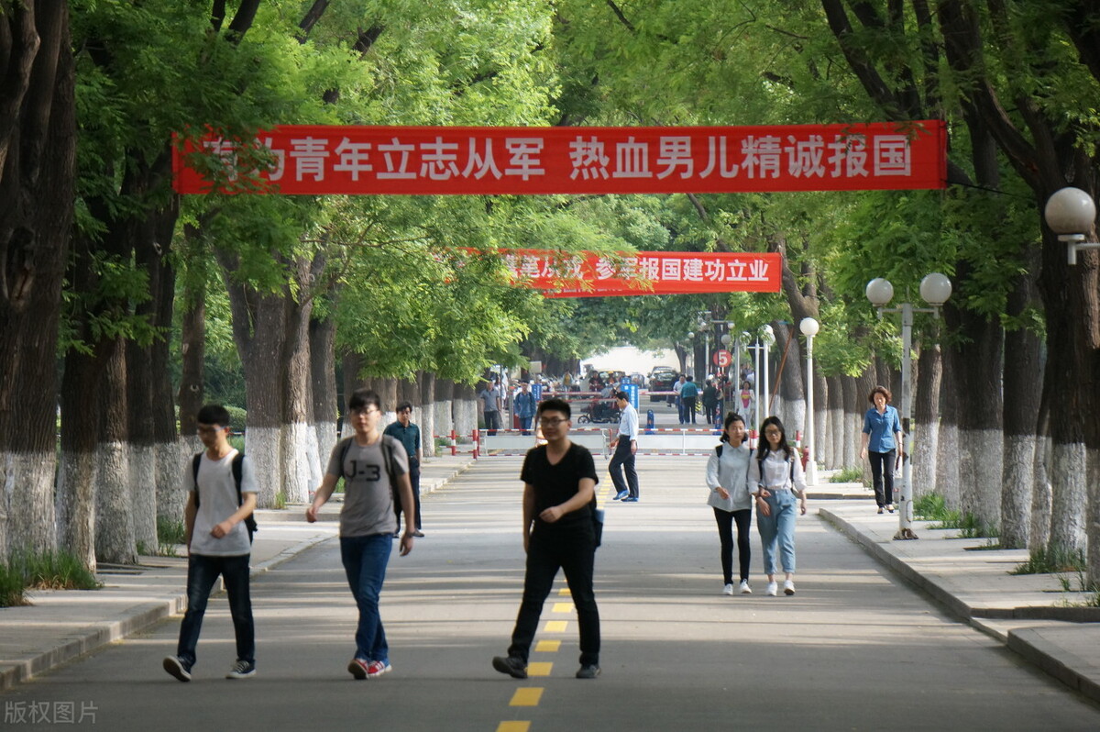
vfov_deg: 5.2
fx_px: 8060
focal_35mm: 264
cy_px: 366
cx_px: 550
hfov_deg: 7.8
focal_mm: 176
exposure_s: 1/320
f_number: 6.3
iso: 1000
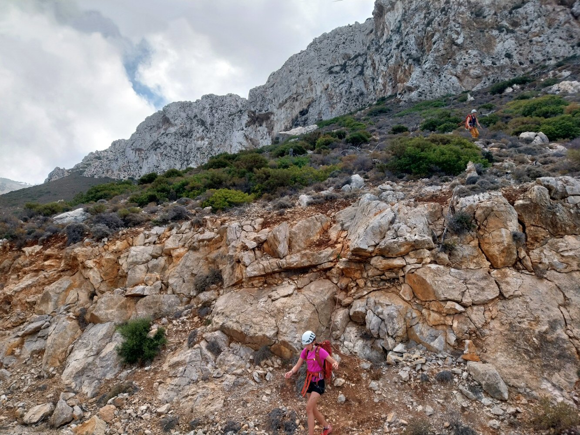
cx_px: 290
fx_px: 436
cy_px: 218
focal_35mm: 26
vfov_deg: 53.1
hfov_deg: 67.3
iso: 25
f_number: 1.8
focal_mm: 4
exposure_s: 1/621
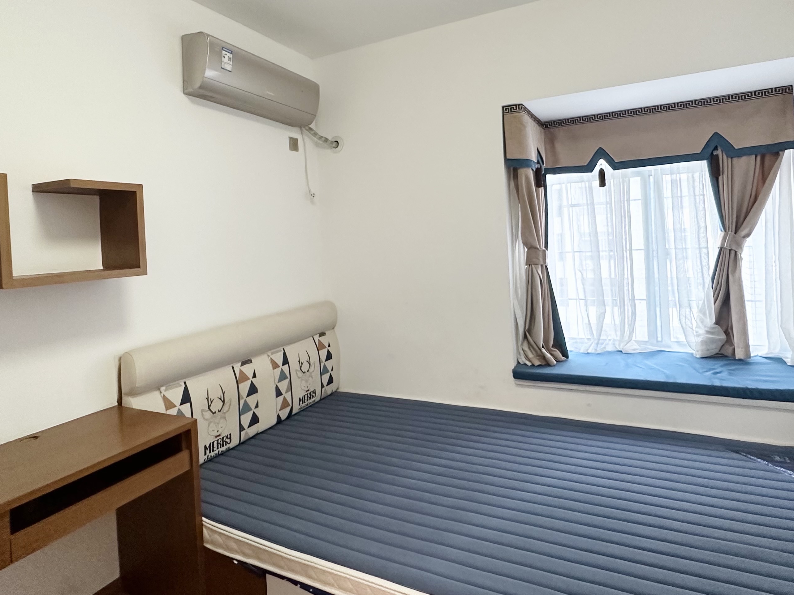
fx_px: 505
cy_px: 237
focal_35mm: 22
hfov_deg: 76.4
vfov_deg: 60.5
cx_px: 404
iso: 250
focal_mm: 2.22
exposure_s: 1/99
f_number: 2.2
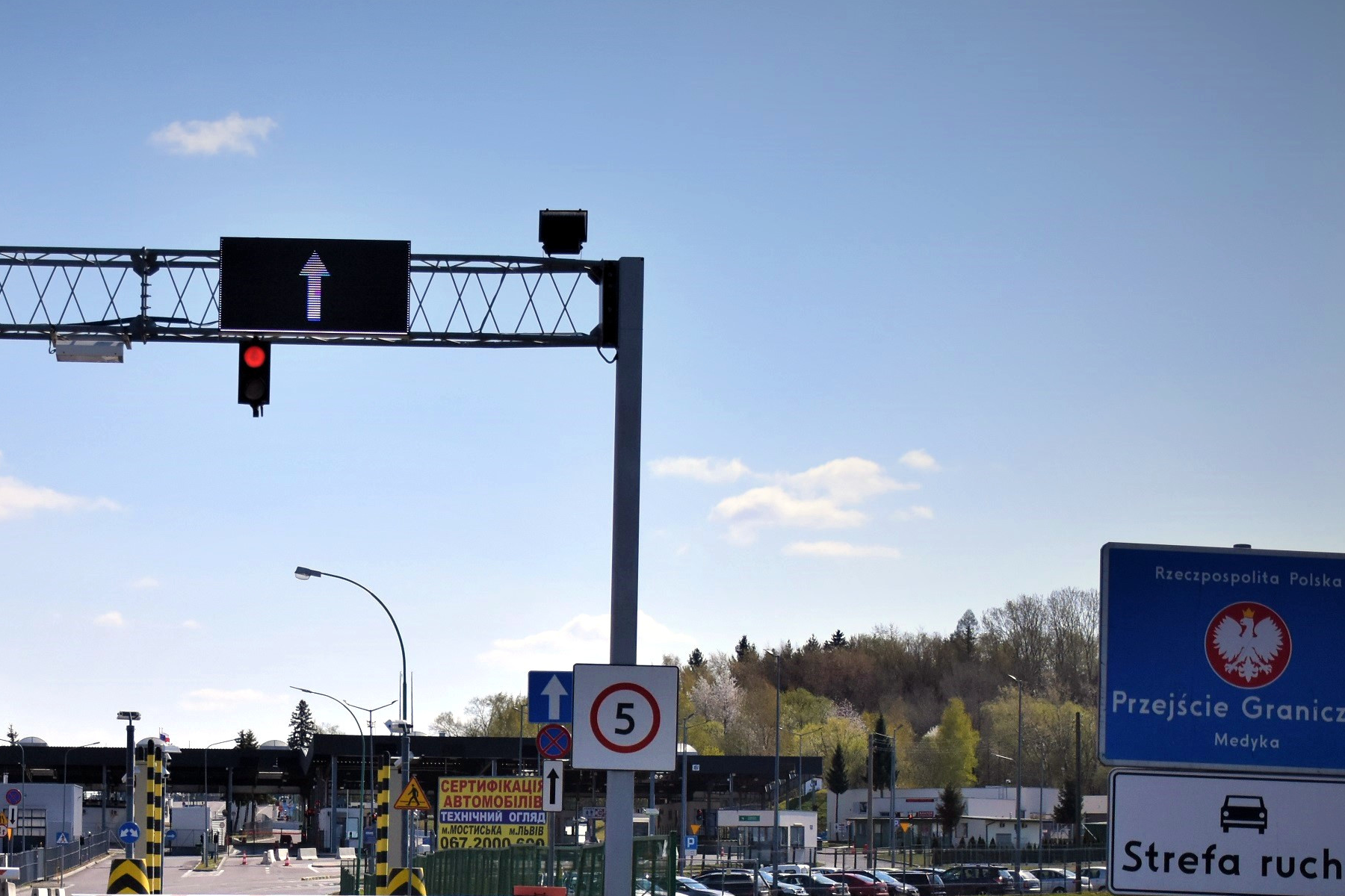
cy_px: 728
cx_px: 330
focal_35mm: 80
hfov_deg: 25.1
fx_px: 2989
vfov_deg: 16.9
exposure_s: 1/8000
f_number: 5
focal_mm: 32
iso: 640
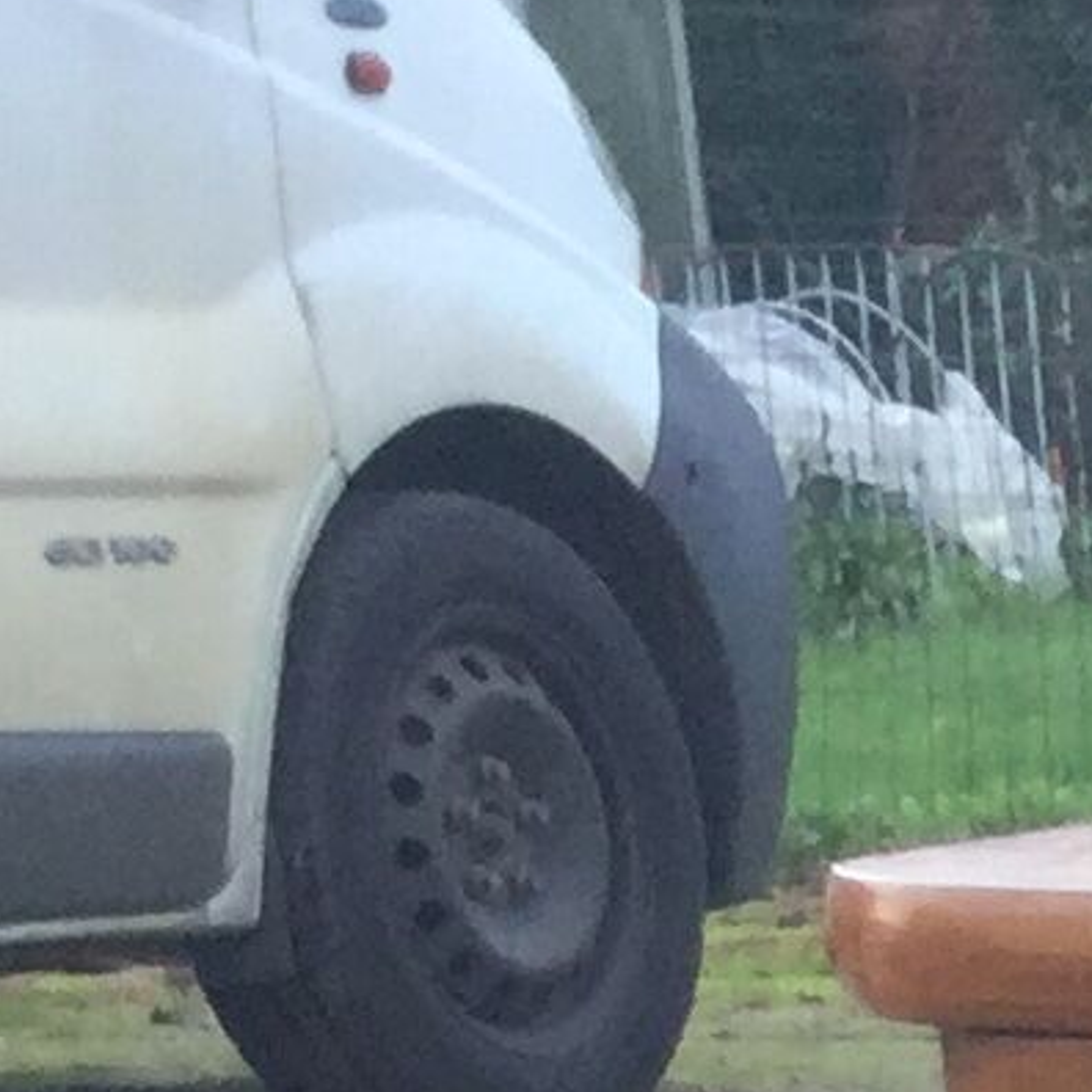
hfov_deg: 6.3
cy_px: 3155
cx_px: 4434
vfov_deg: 7.0
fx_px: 8066
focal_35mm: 226
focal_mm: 3.3
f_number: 2.4
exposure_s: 1/215
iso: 25
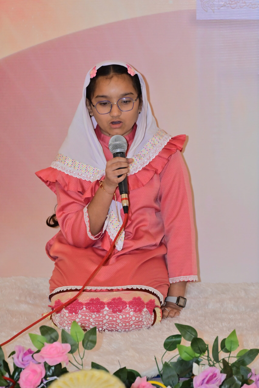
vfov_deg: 10.8
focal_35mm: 190
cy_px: 194
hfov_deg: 7.2
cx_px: 130
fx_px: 2050
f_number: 8
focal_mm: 190
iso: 1600
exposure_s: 1/125
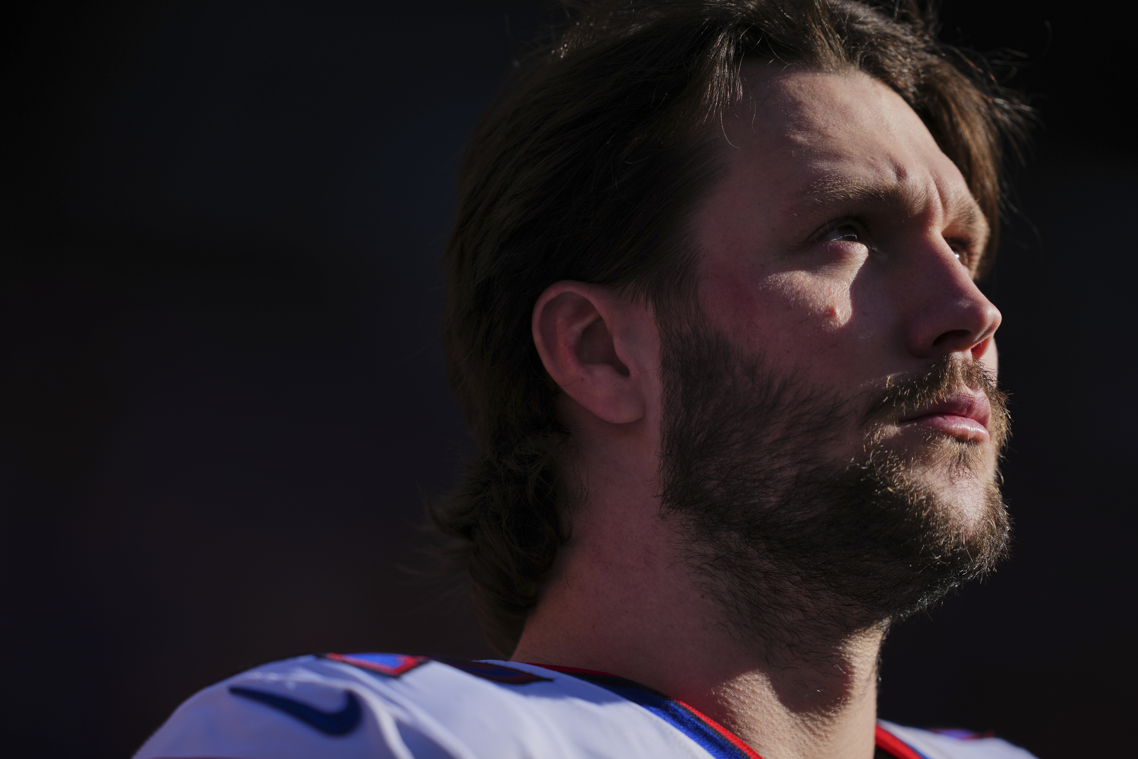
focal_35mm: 400
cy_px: 380
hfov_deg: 5.2
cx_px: 569
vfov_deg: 3.4
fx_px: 12643
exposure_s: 1/3200
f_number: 2.8
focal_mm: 400
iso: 100
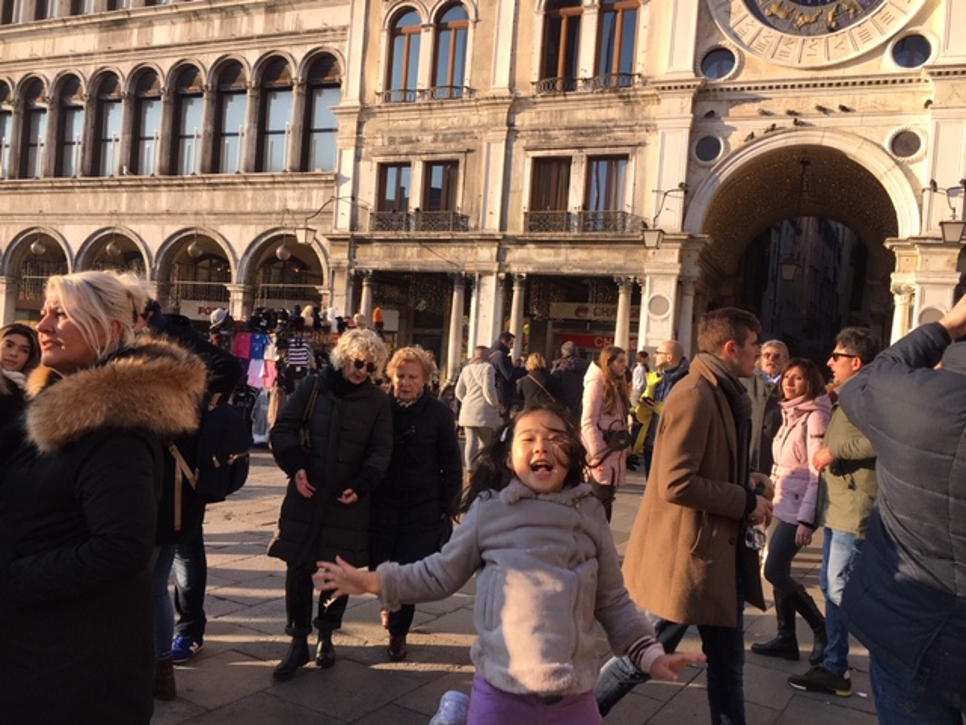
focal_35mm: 29
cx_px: 483
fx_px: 809
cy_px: 362
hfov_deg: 61.7
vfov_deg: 48.2
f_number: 2.2
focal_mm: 4.15
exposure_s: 1/601
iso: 25
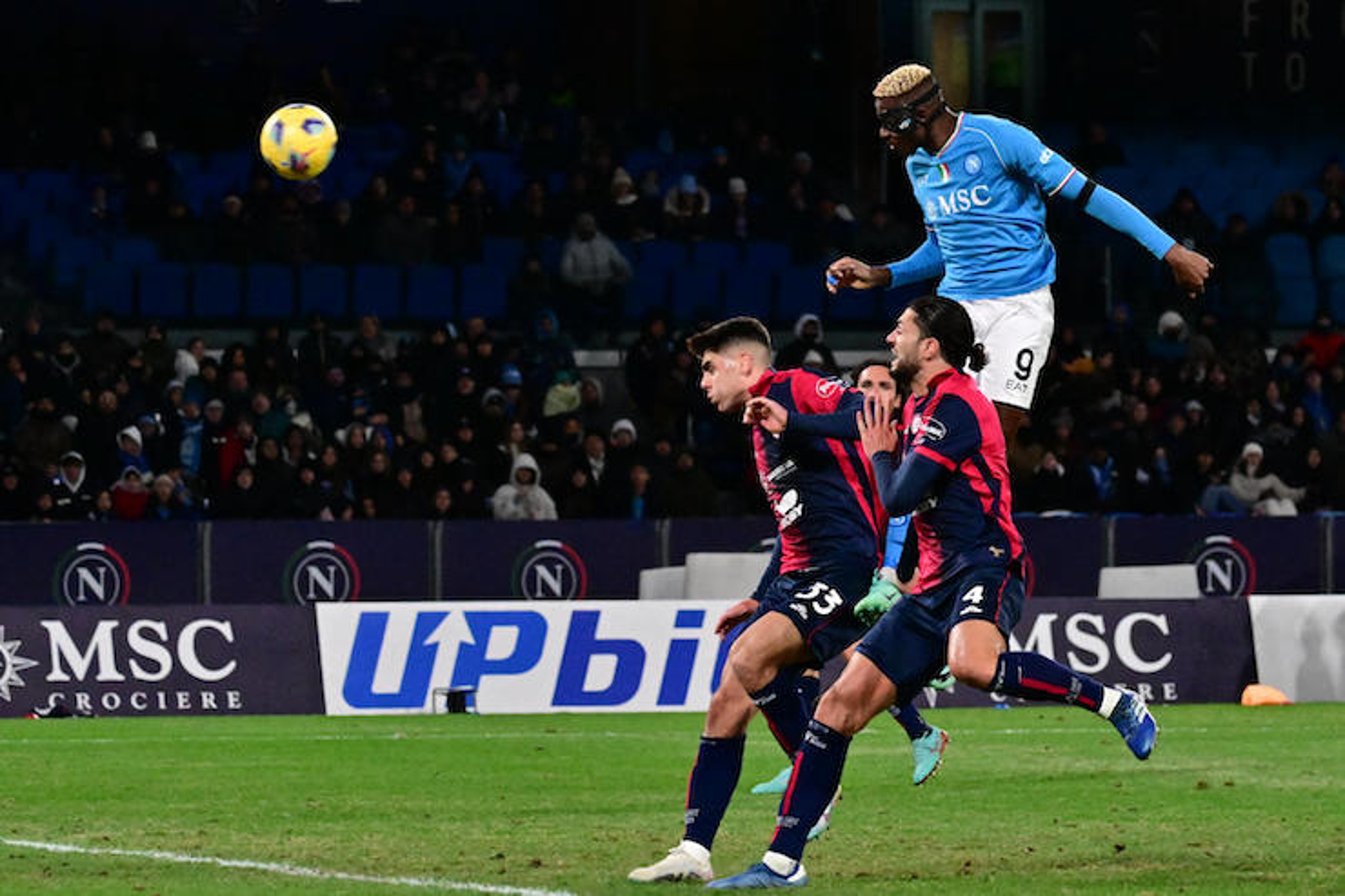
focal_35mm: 175
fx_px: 6536
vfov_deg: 7.8
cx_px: 672
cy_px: 448
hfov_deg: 11.7
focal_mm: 175
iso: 5000
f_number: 7.1
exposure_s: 1/1250
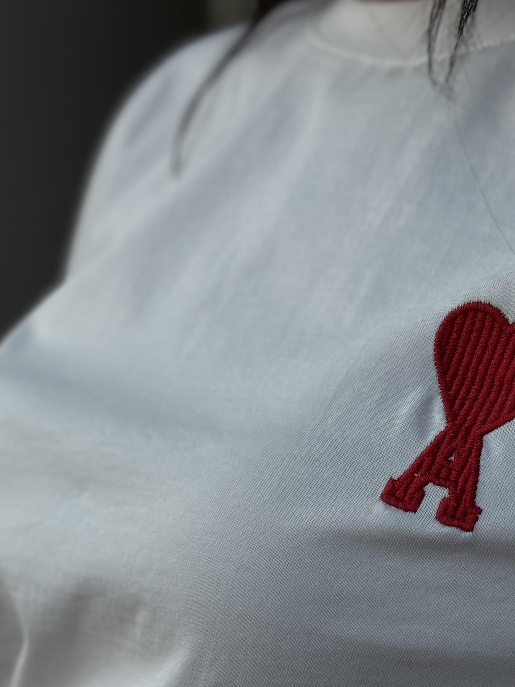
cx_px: 377
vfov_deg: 27.2
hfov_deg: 20.6
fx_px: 1409
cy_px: 458
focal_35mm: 71
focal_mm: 6.76
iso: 64
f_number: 1.78
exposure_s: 1/287
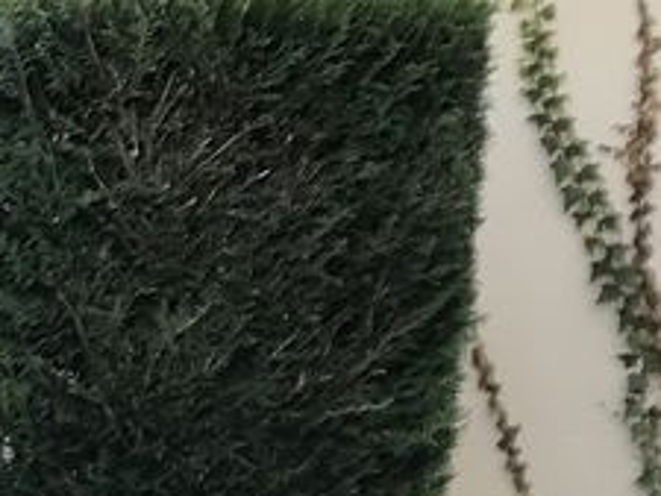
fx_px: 3802
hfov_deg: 9.9
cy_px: 1174
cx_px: 159
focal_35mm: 199
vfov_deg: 7.1
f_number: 1.8
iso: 20
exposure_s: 1/143
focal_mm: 3.99
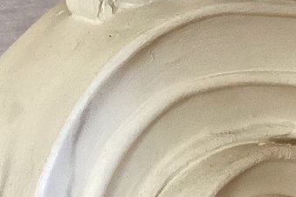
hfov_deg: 12.8
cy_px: 308
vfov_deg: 9.2
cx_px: 549
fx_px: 1184
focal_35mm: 144
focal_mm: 3.3
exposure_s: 1/60
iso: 200
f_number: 2.4
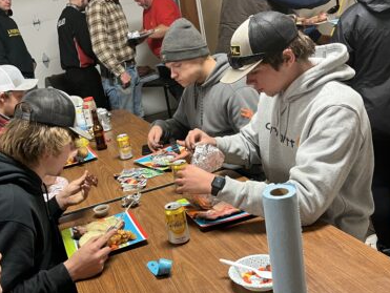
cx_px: 127
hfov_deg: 44.1
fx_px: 474
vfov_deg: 34.2
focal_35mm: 42
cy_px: 182
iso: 250
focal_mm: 5.1
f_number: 1.6
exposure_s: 1/60
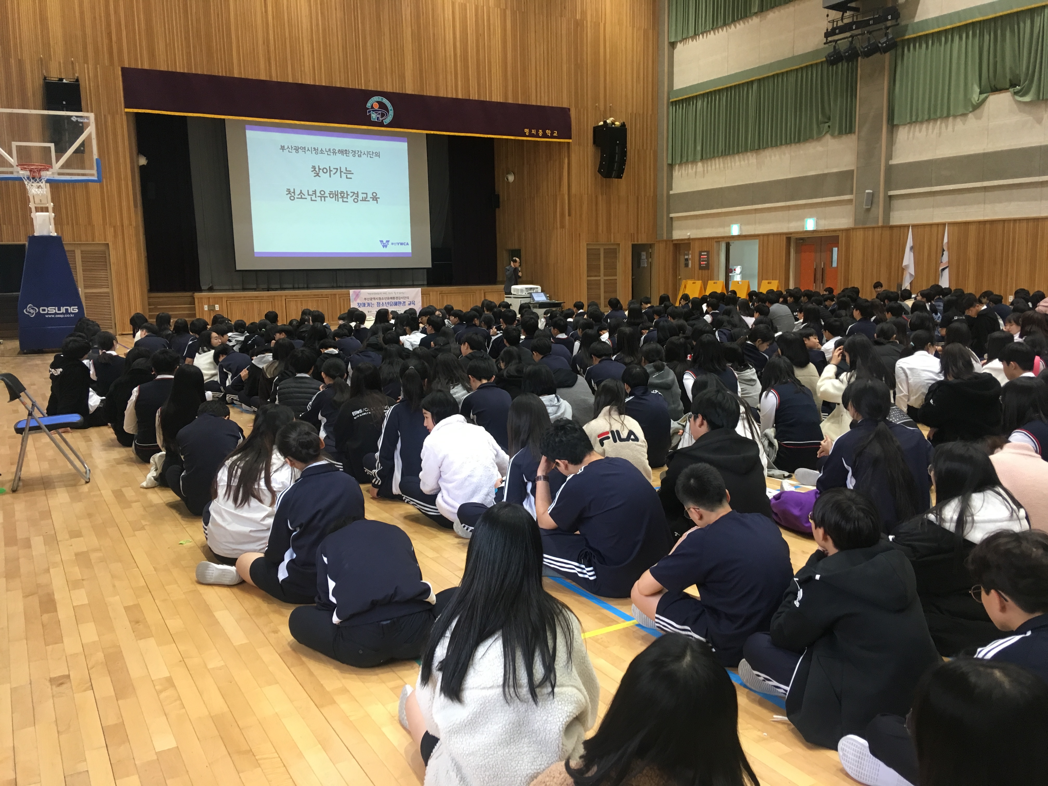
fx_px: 878
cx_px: 524
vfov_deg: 48.2
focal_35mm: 29
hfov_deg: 61.7
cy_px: 393
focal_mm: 4.15
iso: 100
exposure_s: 1/30
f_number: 2.2
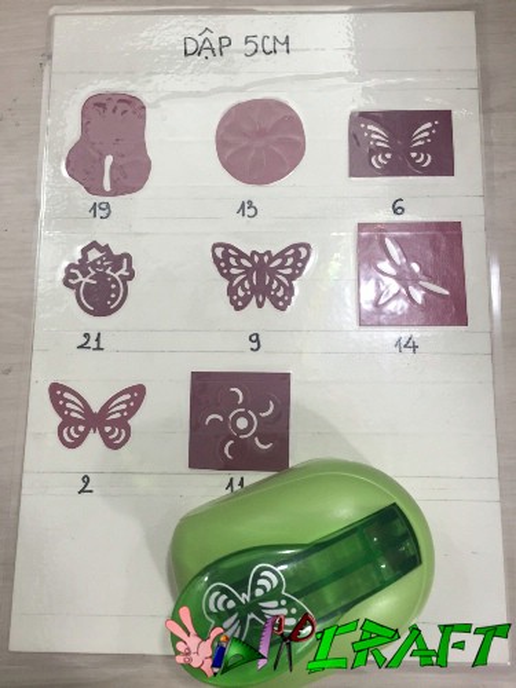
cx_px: 258
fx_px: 576
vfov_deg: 61.7
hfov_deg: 48.2
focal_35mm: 29
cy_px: 344
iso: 50
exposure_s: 1/33
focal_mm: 4.15
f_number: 2.2
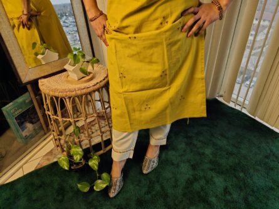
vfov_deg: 58.9
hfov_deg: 73.9
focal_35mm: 23
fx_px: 185
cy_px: 104
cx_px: 140
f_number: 1.7
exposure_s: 1/1000
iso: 1600
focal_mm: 6.3
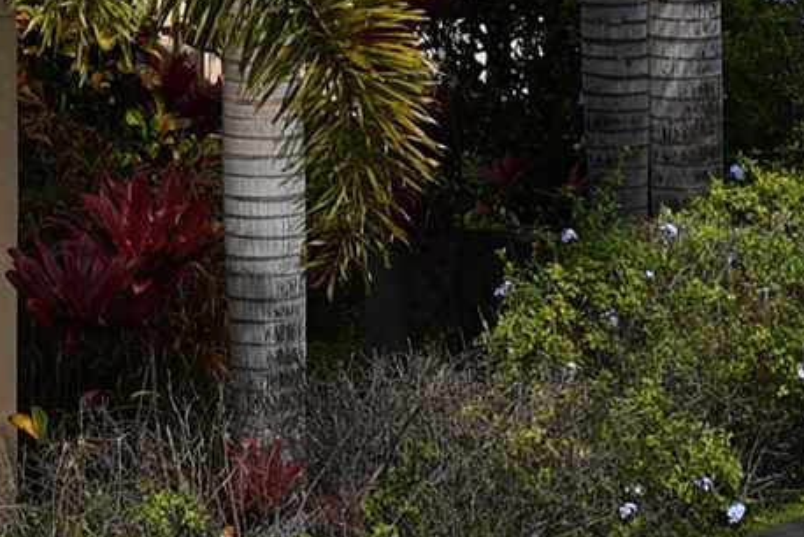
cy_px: -1104
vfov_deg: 3.5
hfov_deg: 5.2
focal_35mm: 389
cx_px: -1011
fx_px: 8693
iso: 100
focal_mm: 58
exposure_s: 1/200
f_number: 10
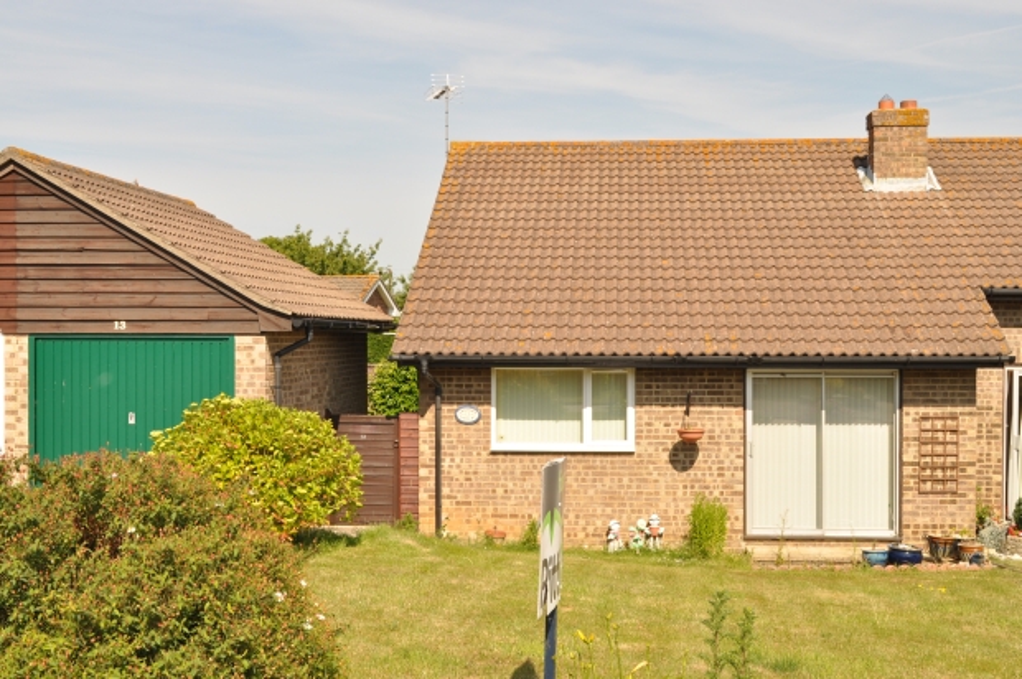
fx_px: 1276
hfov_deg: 43.6
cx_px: 511
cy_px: 340
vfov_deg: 29.8
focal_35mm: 45
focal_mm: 30
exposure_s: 1/200
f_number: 11
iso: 200
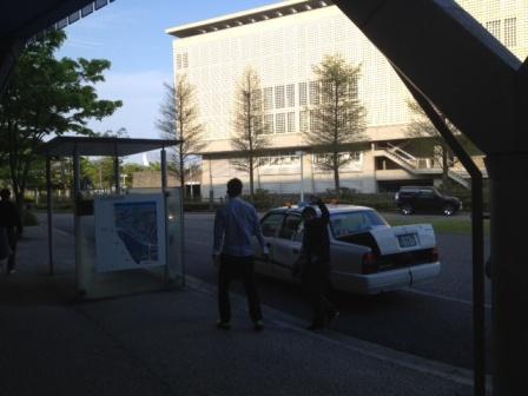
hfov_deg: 52.6
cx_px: 264
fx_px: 534
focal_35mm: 35
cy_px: 198
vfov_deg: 40.7
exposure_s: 1/699
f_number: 2.4
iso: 64
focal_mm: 4.28
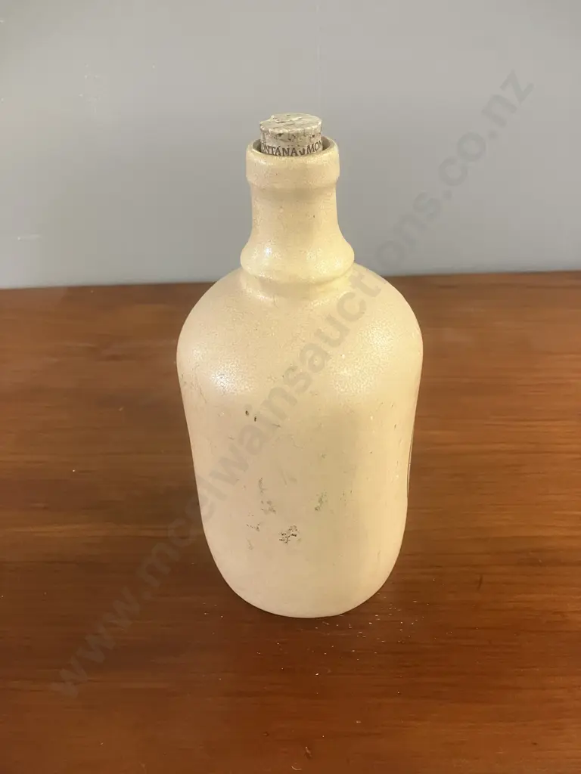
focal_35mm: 28
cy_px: 387
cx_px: 290
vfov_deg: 63.4
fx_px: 627
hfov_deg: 49.7
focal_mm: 3.99
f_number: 1.8
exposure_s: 1/50
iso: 250
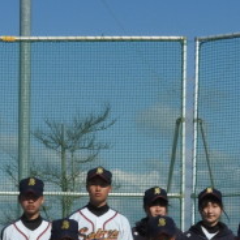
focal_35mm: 130
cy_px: 291
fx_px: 1020
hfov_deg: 13.4
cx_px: 47
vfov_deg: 13.1
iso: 100
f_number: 5
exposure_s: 1/1250
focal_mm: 8.1
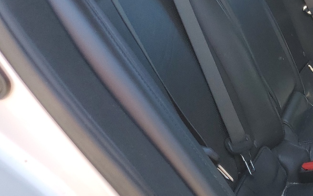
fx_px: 571
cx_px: 377
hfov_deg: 27.0
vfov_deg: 19.0
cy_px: 11
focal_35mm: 67
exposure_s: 1/182
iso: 50
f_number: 1.5
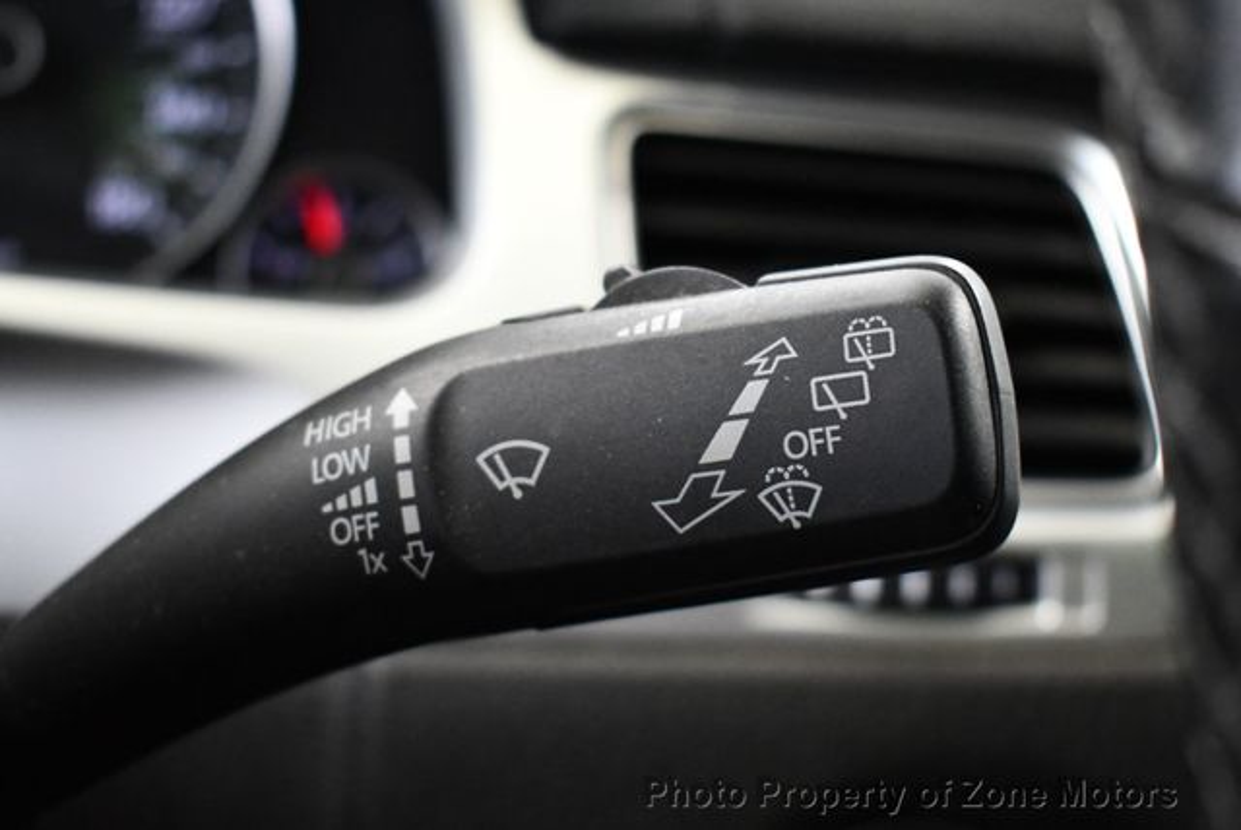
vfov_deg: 23.4
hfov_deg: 34.5
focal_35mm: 58
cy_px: 415
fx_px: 2001
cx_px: 620
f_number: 4.2
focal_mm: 29
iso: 3200
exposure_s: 1/80
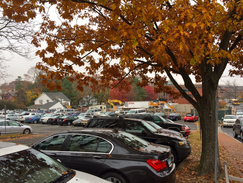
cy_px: 92
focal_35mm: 29
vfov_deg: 48.2
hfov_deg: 61.6
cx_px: 122
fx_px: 204
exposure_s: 1/155
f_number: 2.2
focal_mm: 4.15
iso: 32
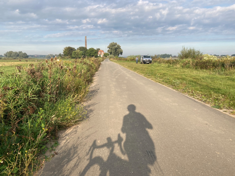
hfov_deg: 63.5
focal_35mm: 28
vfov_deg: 49.7
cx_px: 118
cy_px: 88
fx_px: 190
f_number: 1.8
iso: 20
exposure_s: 1/1350
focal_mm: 3.99
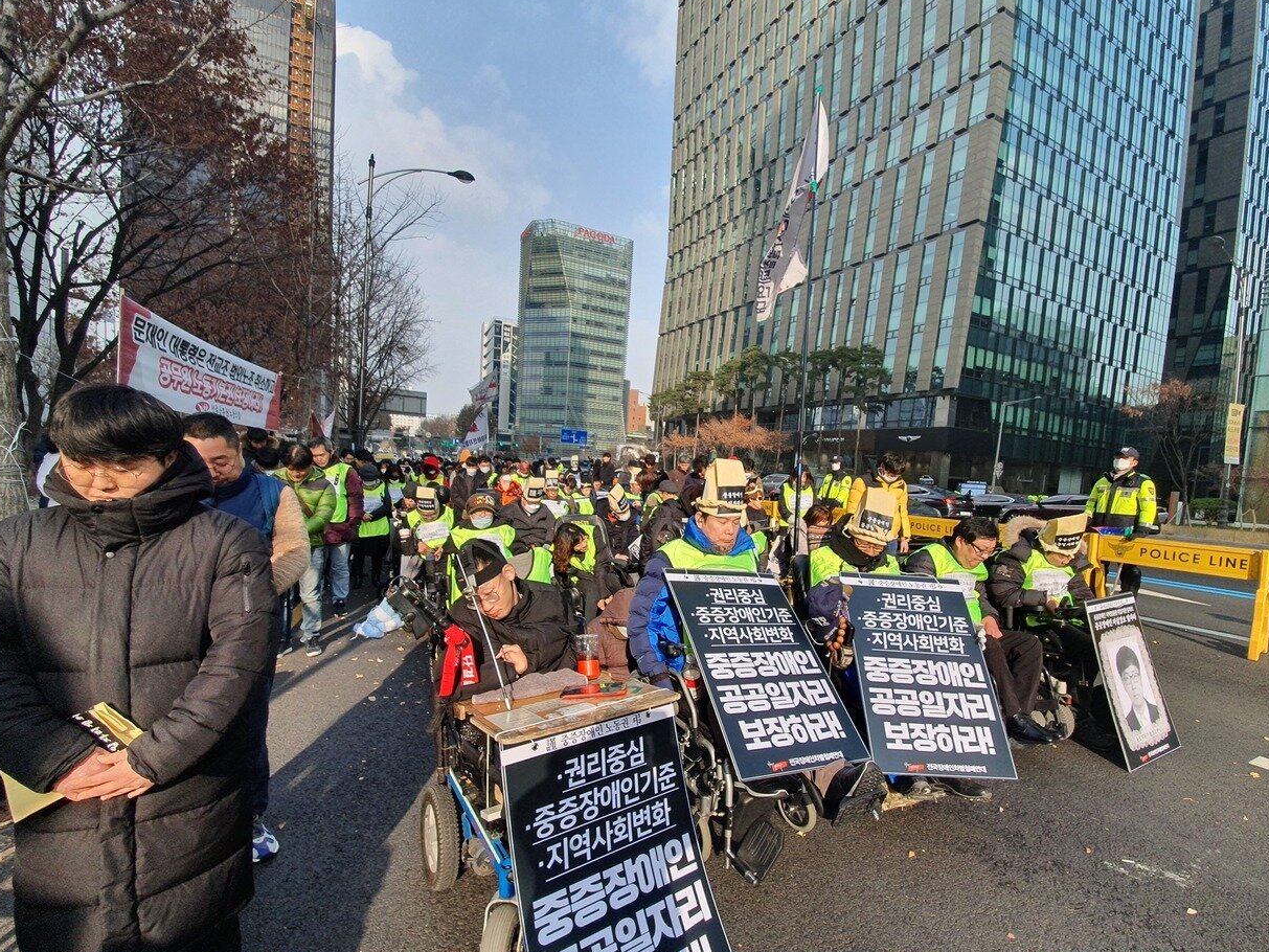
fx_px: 550
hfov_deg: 98.1
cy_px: 521
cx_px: 666
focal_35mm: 15
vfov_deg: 81.5
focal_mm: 1.8
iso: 50
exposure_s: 1/483
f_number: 2.2
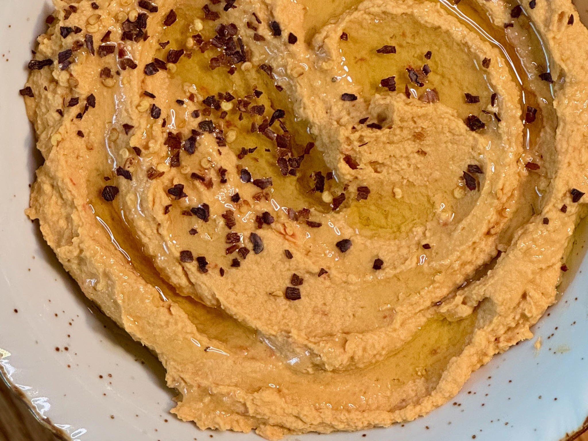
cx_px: 294
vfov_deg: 19.1
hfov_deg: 25.3
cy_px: 220
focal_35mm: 77
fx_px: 1308
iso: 400
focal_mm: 9
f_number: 2.8
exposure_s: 1/60
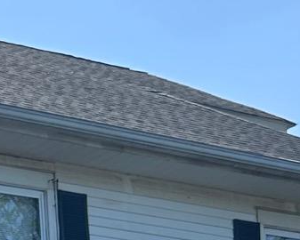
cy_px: 483
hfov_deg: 11.3
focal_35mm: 154
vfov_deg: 9.4
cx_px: -293
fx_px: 1368
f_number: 1.5
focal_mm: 5.7
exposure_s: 1/1972
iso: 50
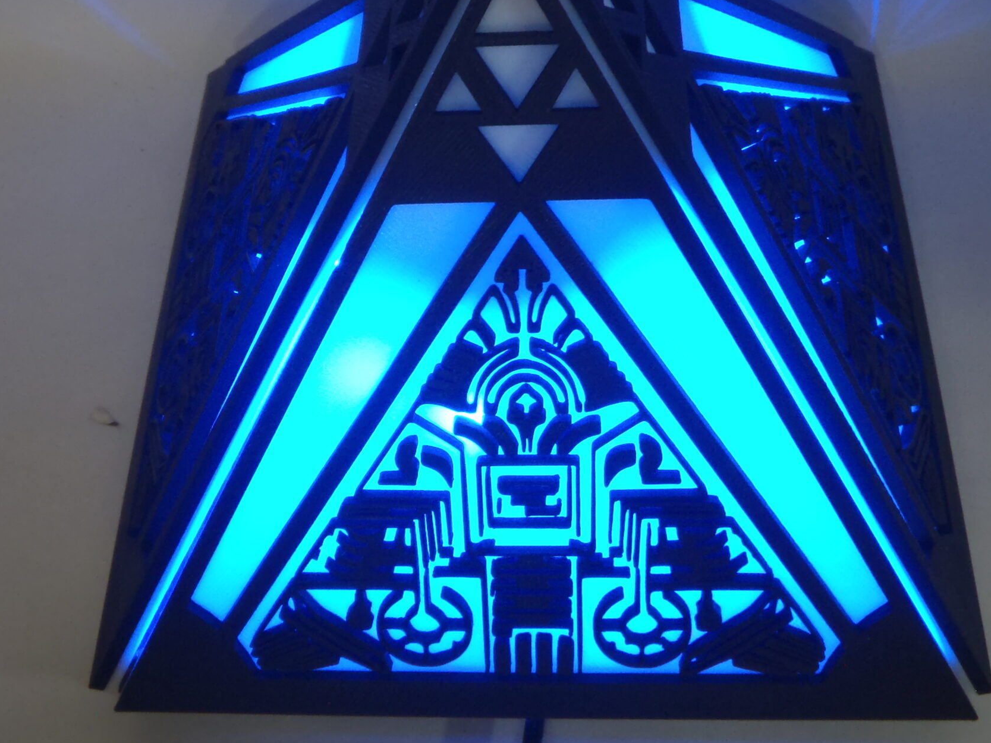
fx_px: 1231
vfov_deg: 33.6
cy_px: 369
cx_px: 483
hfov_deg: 43.9
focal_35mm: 43
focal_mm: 5
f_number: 3.5
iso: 200
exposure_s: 1/25
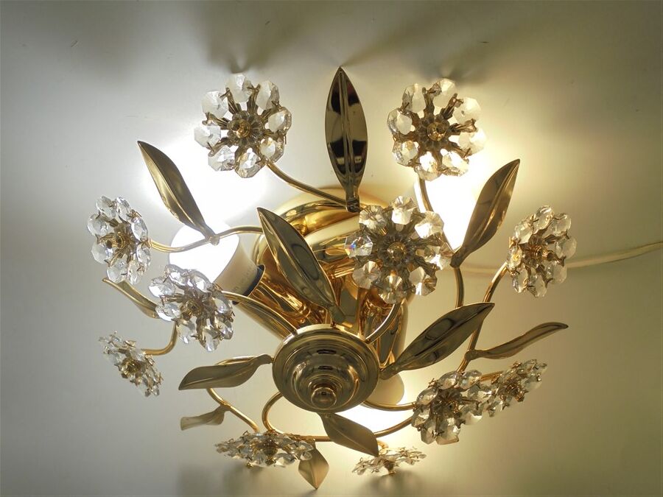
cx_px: 332
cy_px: 248
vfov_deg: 41.8
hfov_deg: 54.0
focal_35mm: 34
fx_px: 651
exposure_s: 1/160
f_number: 4
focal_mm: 6.1
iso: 100
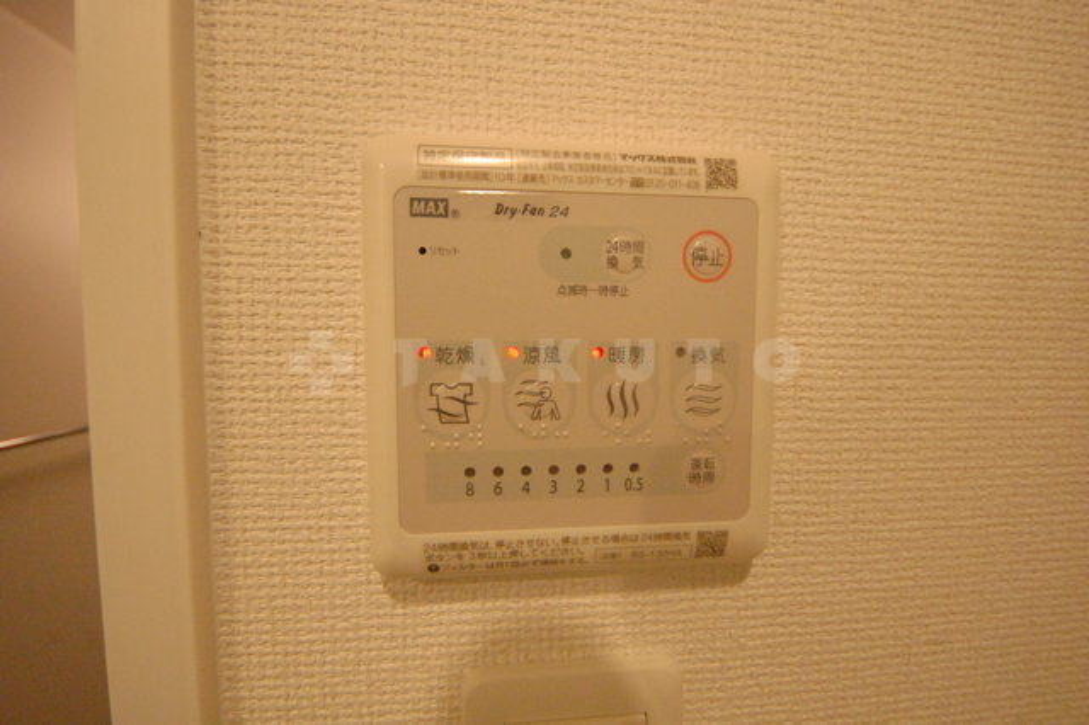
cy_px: 362
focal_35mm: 14
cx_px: 544
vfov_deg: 80.1
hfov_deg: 103.3
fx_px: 431
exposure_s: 1/160
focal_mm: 9.5
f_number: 6.3
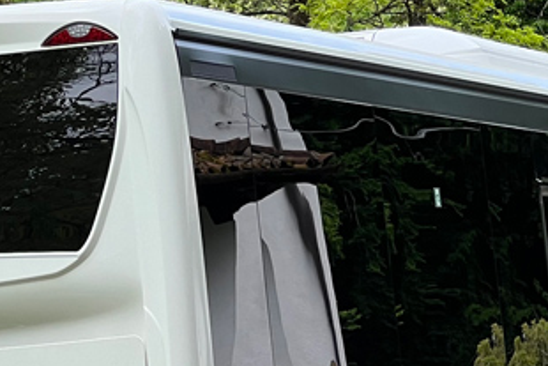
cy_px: 318
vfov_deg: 5.3
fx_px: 3929
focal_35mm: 258
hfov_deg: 8.0
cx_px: 156
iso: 32
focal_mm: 9
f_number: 2.8
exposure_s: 1/120
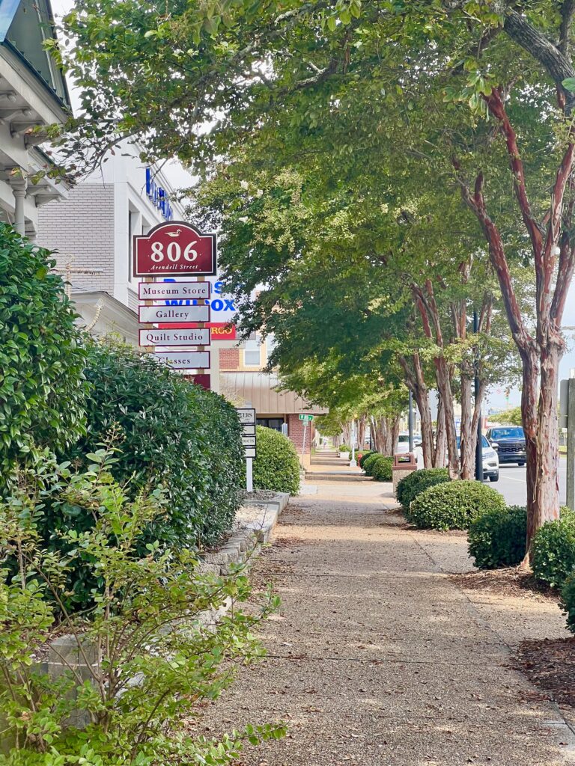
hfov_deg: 19.1
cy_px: 383
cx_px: 288
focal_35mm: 77
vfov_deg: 25.3
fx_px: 1705
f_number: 2.8
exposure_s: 1/203
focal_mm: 9
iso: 32
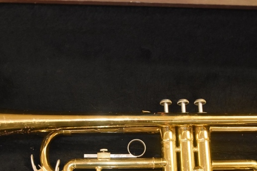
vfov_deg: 28.4
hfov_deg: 42.7
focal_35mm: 46
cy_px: 142
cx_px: 120
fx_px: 328
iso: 3200
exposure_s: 1/60
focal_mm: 18
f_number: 3.5
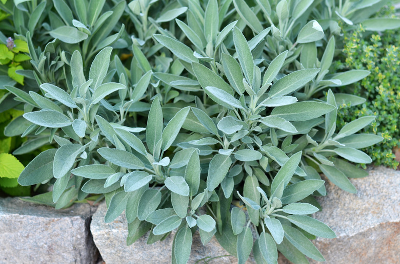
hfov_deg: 27.1
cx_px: 200
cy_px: 132
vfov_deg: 18.1
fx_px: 831
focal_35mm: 75
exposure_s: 1/250
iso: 100
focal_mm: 50
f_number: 3.5
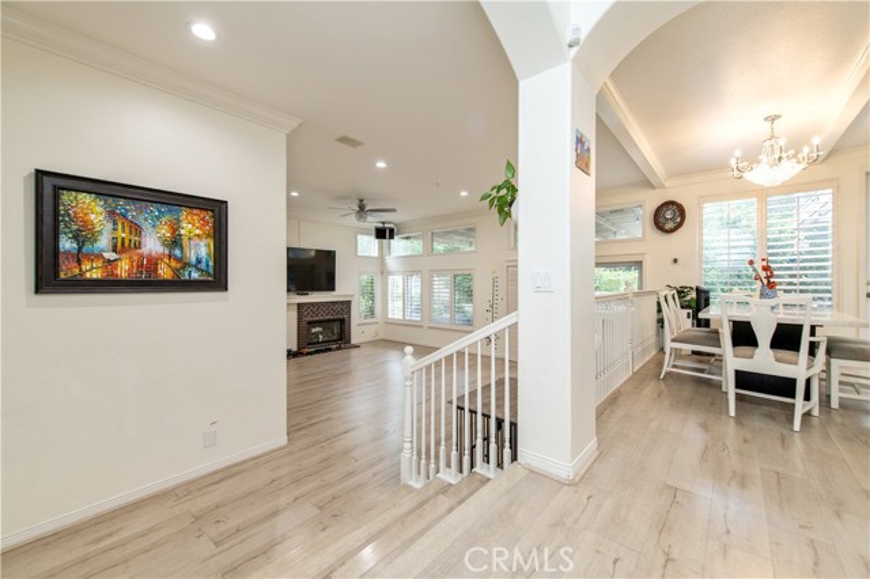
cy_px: 290
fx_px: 338
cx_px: 435
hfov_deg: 104.3
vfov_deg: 81.1
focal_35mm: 14
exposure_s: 1/60
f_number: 4
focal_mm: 14
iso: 450
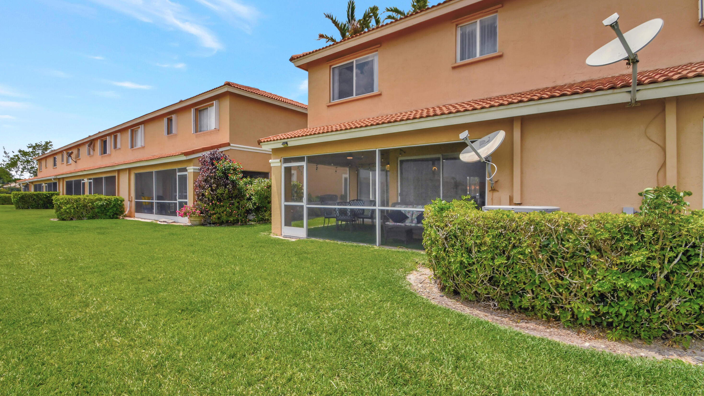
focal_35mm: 16
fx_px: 299
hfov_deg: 99.4
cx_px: 351
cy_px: 172
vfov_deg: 66.8
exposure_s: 1/1250
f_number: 8
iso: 400
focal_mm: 10
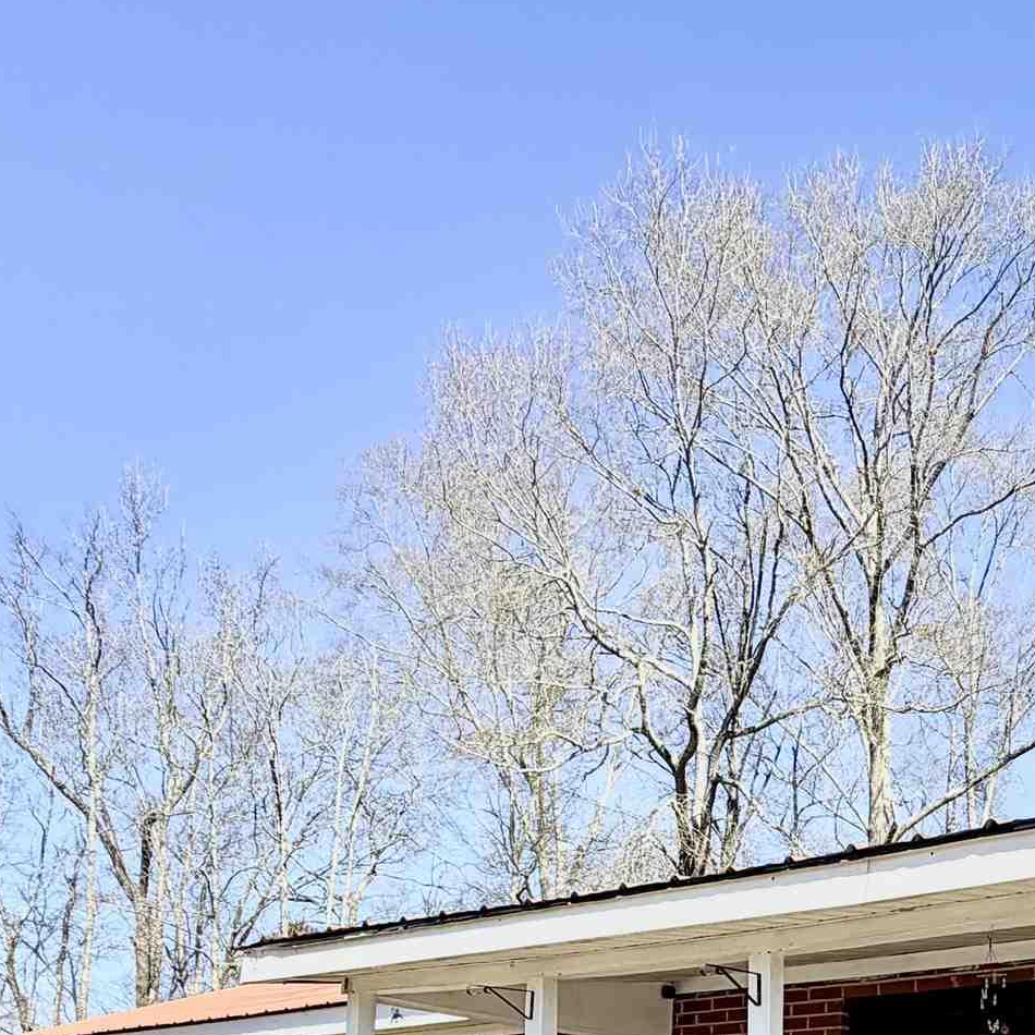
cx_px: 859
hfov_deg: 39.8
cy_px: 1042
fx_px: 1353
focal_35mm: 40
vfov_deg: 37.3
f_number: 2.2
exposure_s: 1/770
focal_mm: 2.22
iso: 25
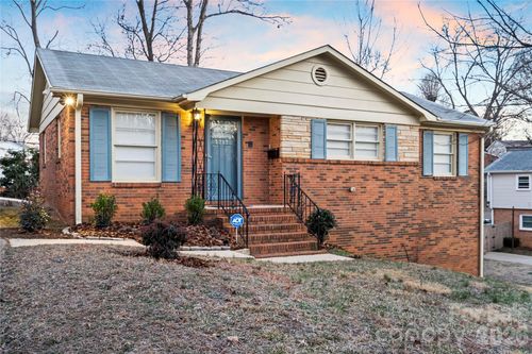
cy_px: 177
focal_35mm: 32
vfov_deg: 41.1
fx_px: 473
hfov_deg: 58.7
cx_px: 266
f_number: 8
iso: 1600
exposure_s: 1/8
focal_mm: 32
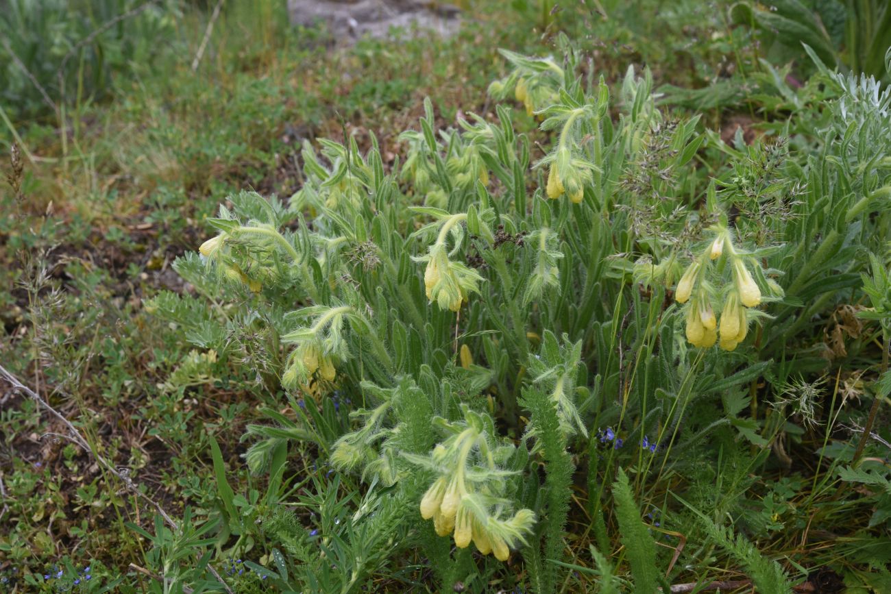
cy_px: 297
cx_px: 446
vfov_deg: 27.0
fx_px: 1238
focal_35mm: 50
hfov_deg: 39.6
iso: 500
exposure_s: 1/125
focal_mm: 50
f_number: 13
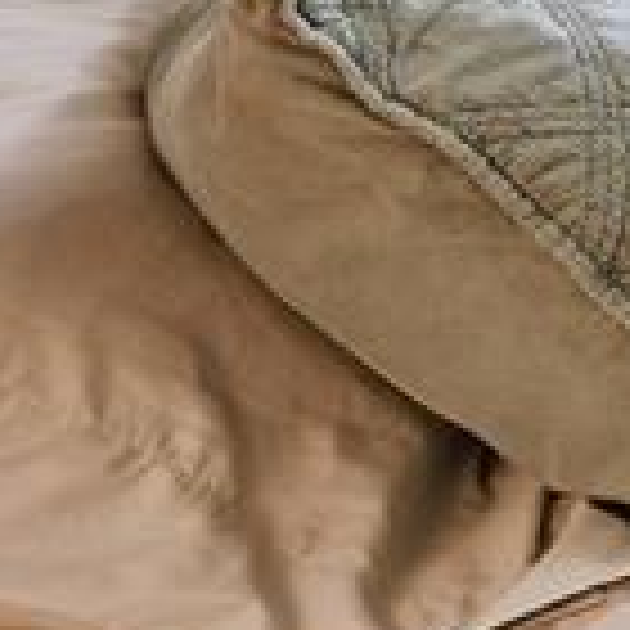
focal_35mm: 81
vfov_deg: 17.4
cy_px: -508
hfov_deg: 9.2
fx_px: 1668
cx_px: 2264
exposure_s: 1/40
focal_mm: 13
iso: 320
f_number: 9
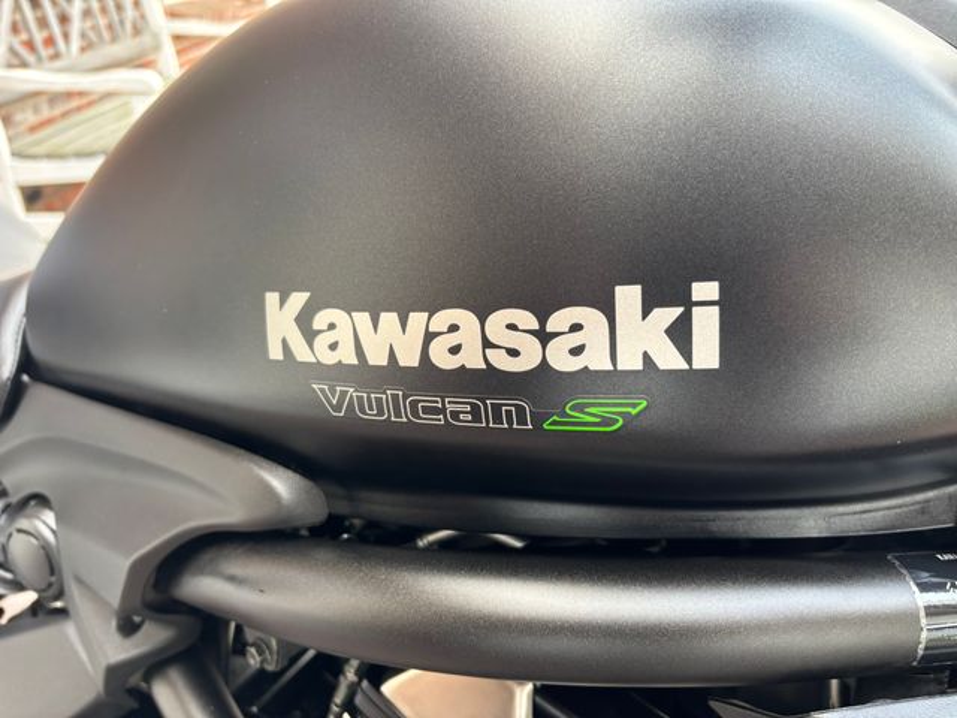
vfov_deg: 53.1
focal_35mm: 26
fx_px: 719
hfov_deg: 67.3
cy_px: 359
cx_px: 478
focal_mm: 5.96
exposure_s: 1/60
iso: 160
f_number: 1.6
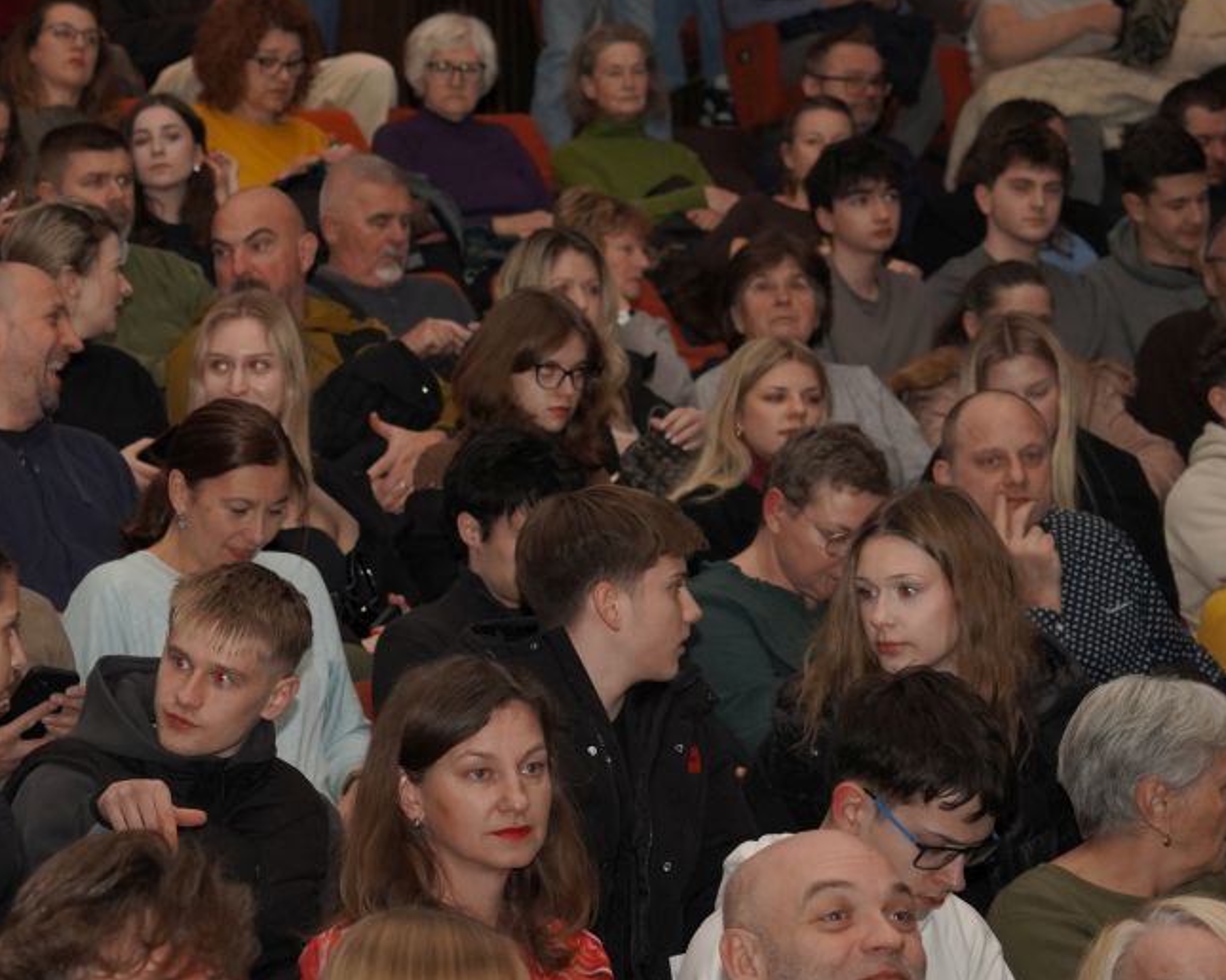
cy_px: 619
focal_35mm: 162
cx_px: 282
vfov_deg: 9.5
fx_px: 5878
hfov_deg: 11.9
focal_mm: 50
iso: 500
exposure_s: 1/160
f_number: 3.5
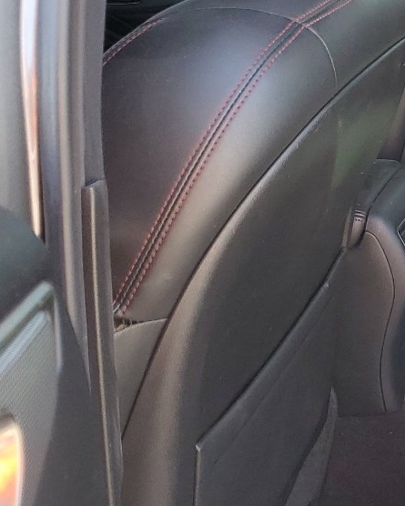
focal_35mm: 73
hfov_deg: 18.0
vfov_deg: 26.1
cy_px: 245
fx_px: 1093
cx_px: 657
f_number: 1.5
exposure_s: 1/120
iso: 51
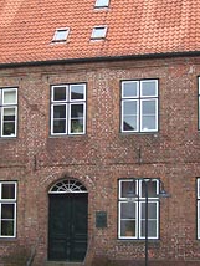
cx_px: 83
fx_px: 515
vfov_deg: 28.8
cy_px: 94
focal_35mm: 67
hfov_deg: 21.9
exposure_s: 1/500
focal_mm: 6.3
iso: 64
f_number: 2.8
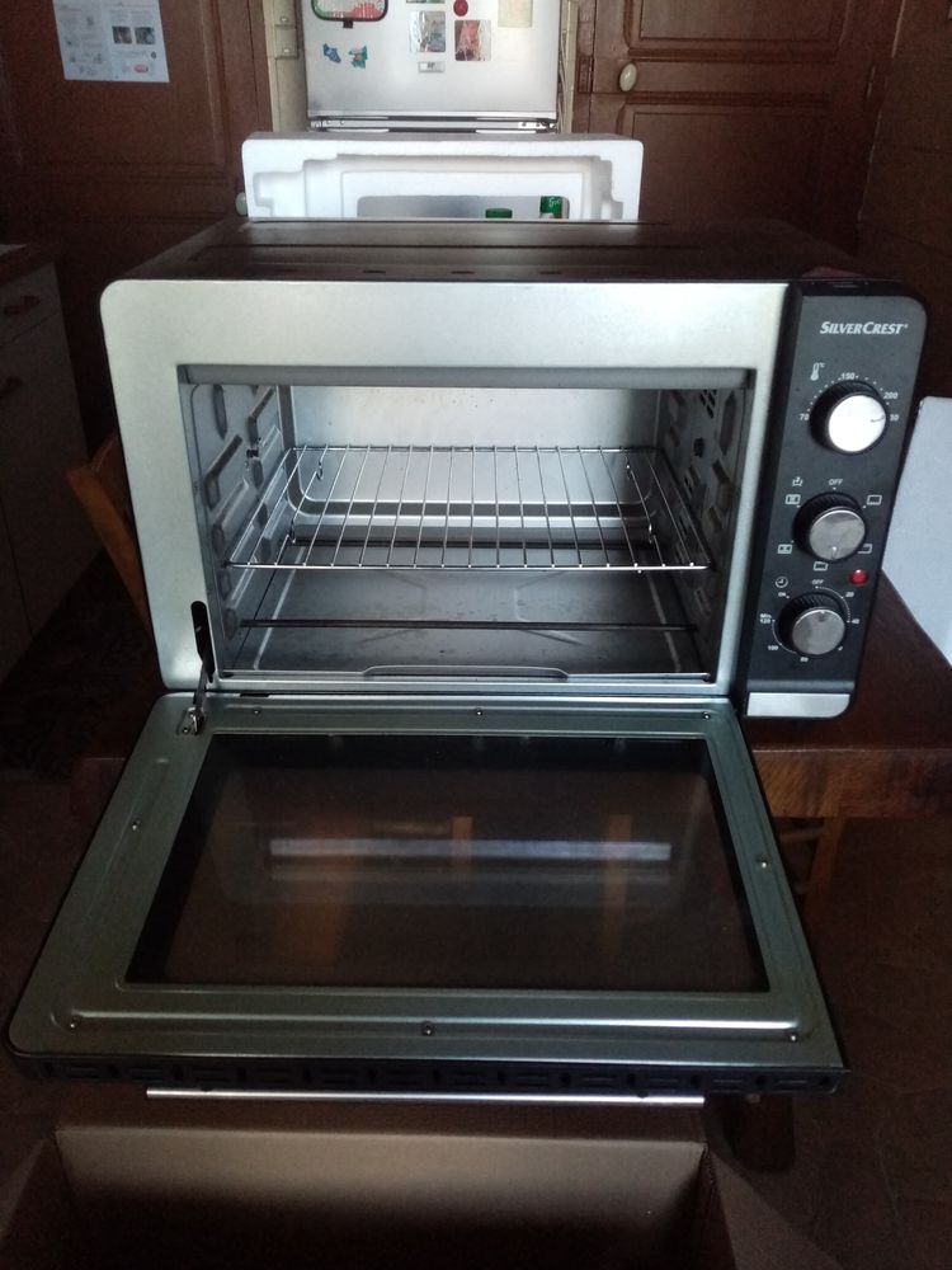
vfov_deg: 67.3
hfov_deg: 53.1
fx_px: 953
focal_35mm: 26
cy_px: 635
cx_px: 476
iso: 459
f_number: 1.8
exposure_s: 1/25
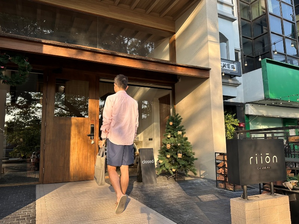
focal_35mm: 24
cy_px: 112
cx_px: 150
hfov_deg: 71.6
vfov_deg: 56.8
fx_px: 207
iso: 80
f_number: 1.78
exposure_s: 1/577
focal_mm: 6.86
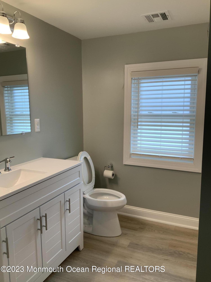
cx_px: 106
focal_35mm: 29
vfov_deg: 61.7
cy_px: 141
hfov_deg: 48.2
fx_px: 236
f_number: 1.8
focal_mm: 3
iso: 32
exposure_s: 1/120
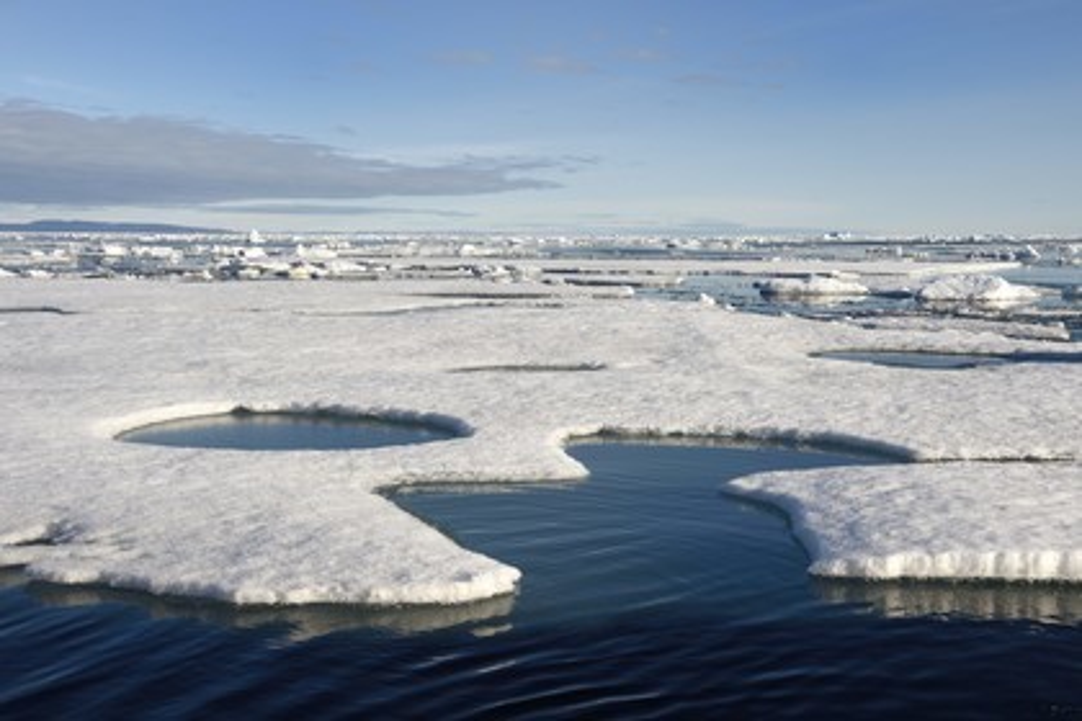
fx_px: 1382
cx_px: 541
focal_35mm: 46
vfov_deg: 29.2
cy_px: 360
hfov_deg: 42.7
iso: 200
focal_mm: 46
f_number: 14
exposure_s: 1/250
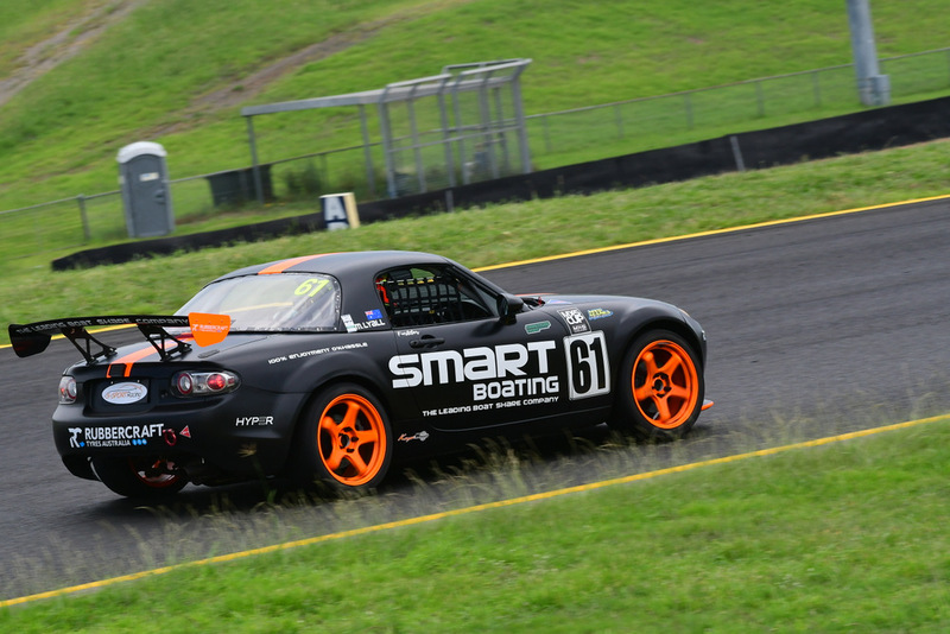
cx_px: 475
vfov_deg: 4.6
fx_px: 7919
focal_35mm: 300
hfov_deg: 6.9
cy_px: 317
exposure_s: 1/640
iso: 640
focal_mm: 200
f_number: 11
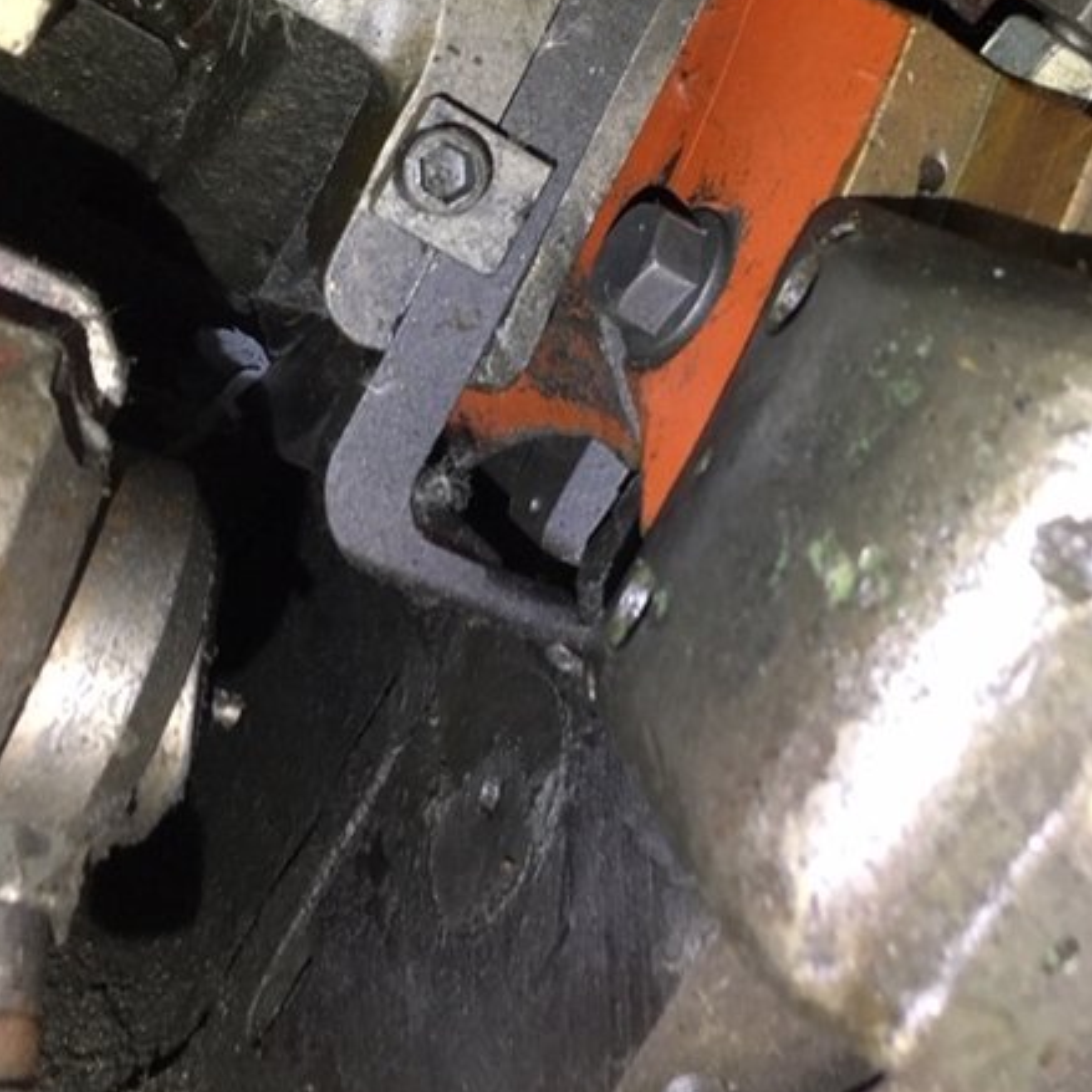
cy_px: 388
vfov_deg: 46.7
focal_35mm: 35
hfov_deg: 47.2
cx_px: 542
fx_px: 1249
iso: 50
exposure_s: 1/4
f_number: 2.2
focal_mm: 4.15
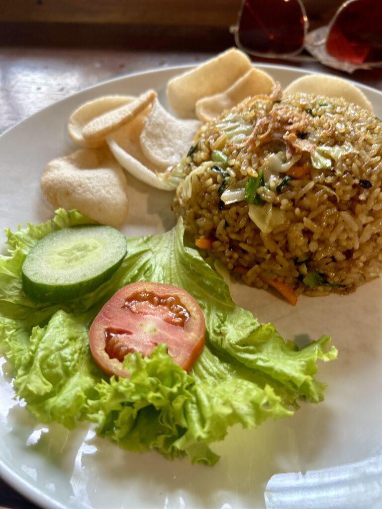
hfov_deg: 53.1
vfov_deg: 67.3
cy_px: 254
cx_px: 191
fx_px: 383
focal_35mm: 26
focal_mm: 5.7
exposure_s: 1/121
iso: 100
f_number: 1.5
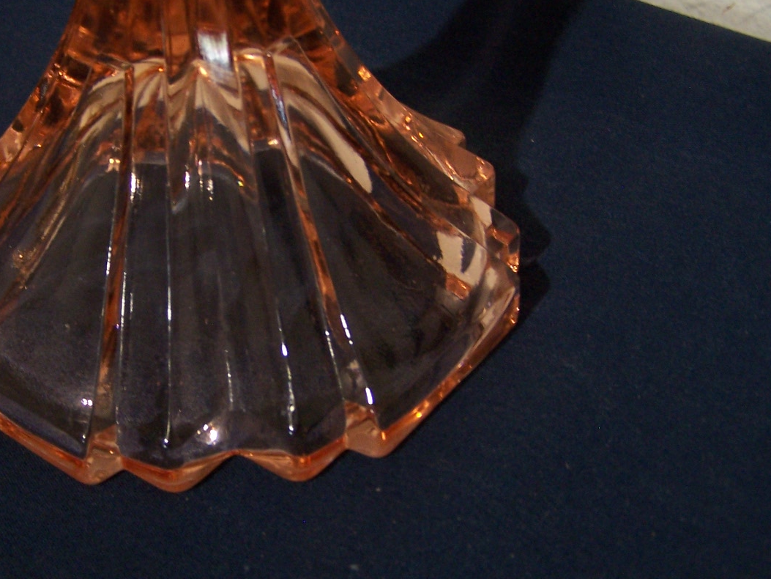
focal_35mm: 56
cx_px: 261
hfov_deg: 34.1
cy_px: 290
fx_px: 1247
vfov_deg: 26.1
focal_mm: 6.3
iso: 140
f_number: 2.8
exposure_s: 1/8
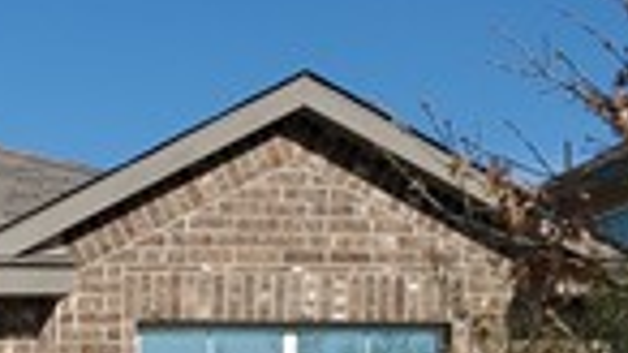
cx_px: -133
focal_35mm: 124
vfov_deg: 9.3
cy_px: 659
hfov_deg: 16.6
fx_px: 2064
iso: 50
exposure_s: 1/2520
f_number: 2.4
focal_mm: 4.3
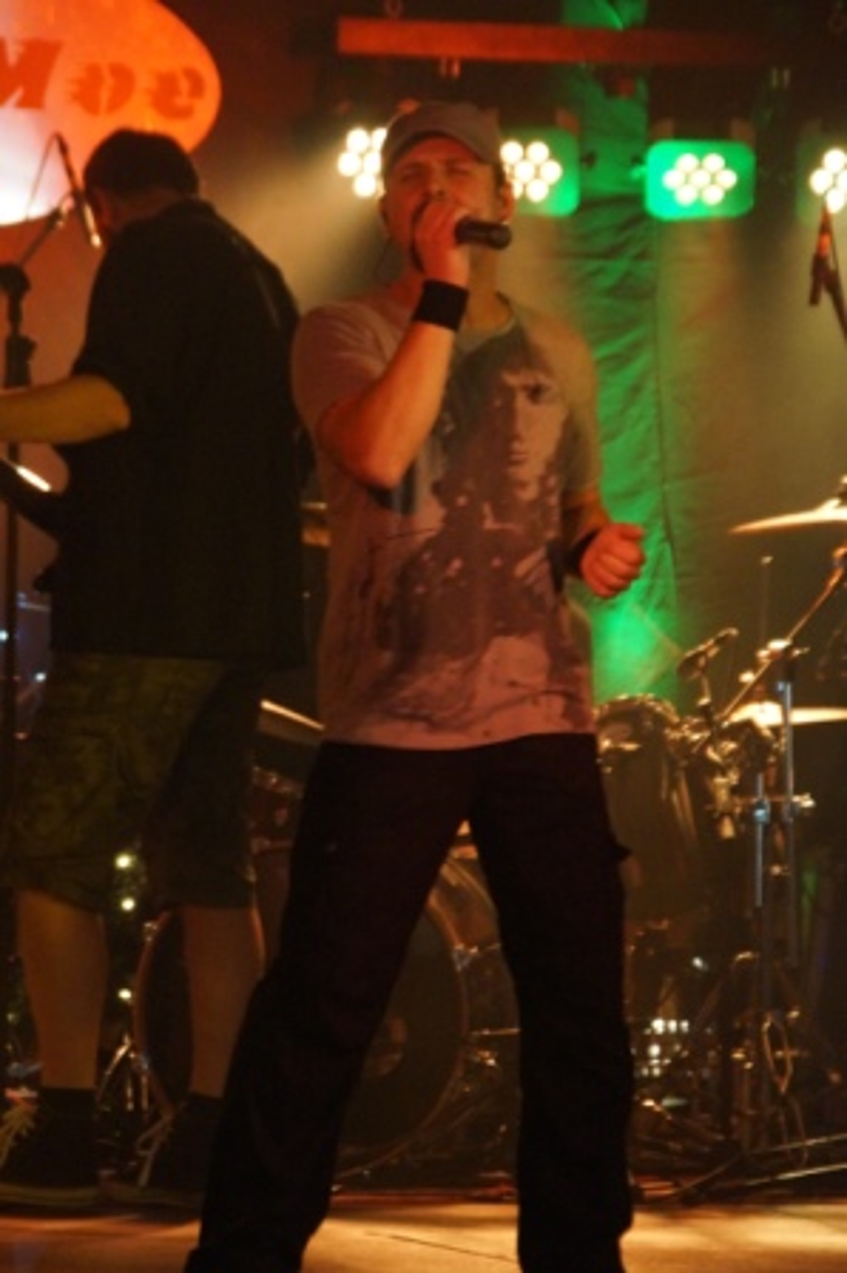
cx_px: 424
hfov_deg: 6.1
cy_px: 636
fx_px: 7952
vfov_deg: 9.2
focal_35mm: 225
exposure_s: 1/30
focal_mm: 150
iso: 3200
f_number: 6.3
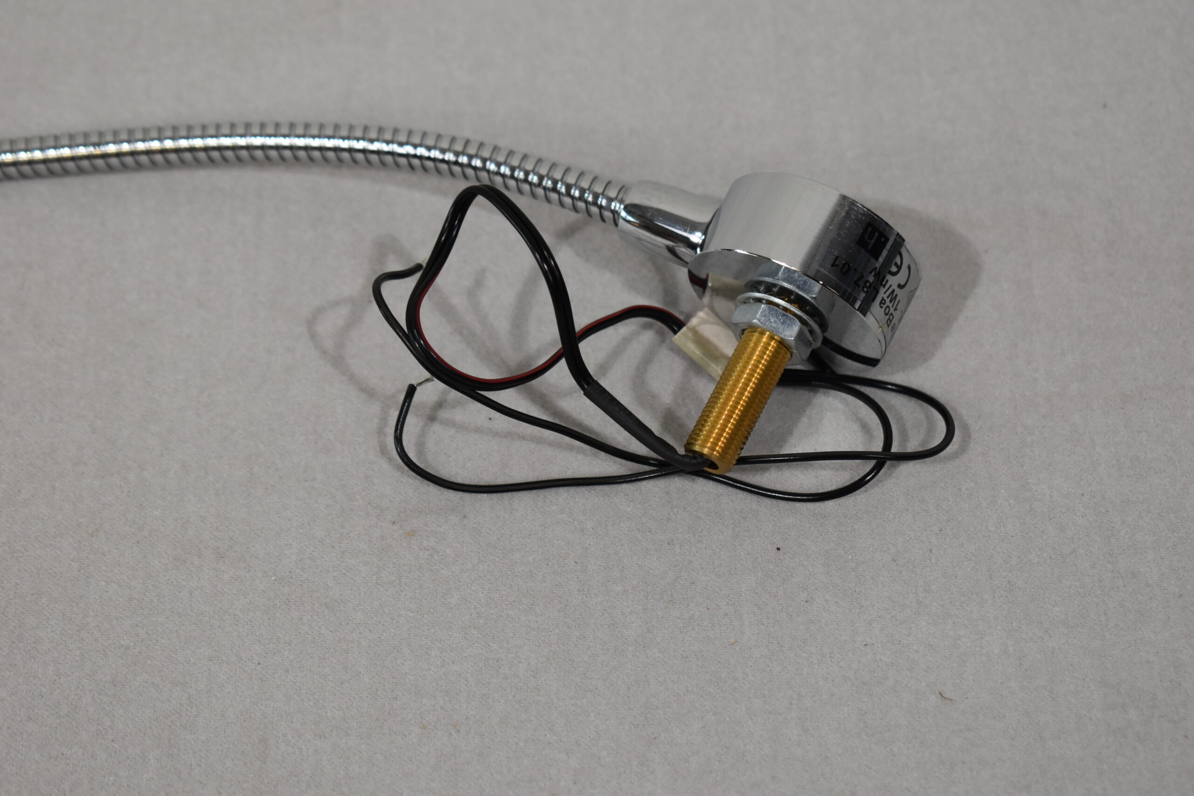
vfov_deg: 16.6
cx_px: 597
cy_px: 398
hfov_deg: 24.6
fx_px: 2736
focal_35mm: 82
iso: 800
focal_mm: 55
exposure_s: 1/200
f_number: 5.6
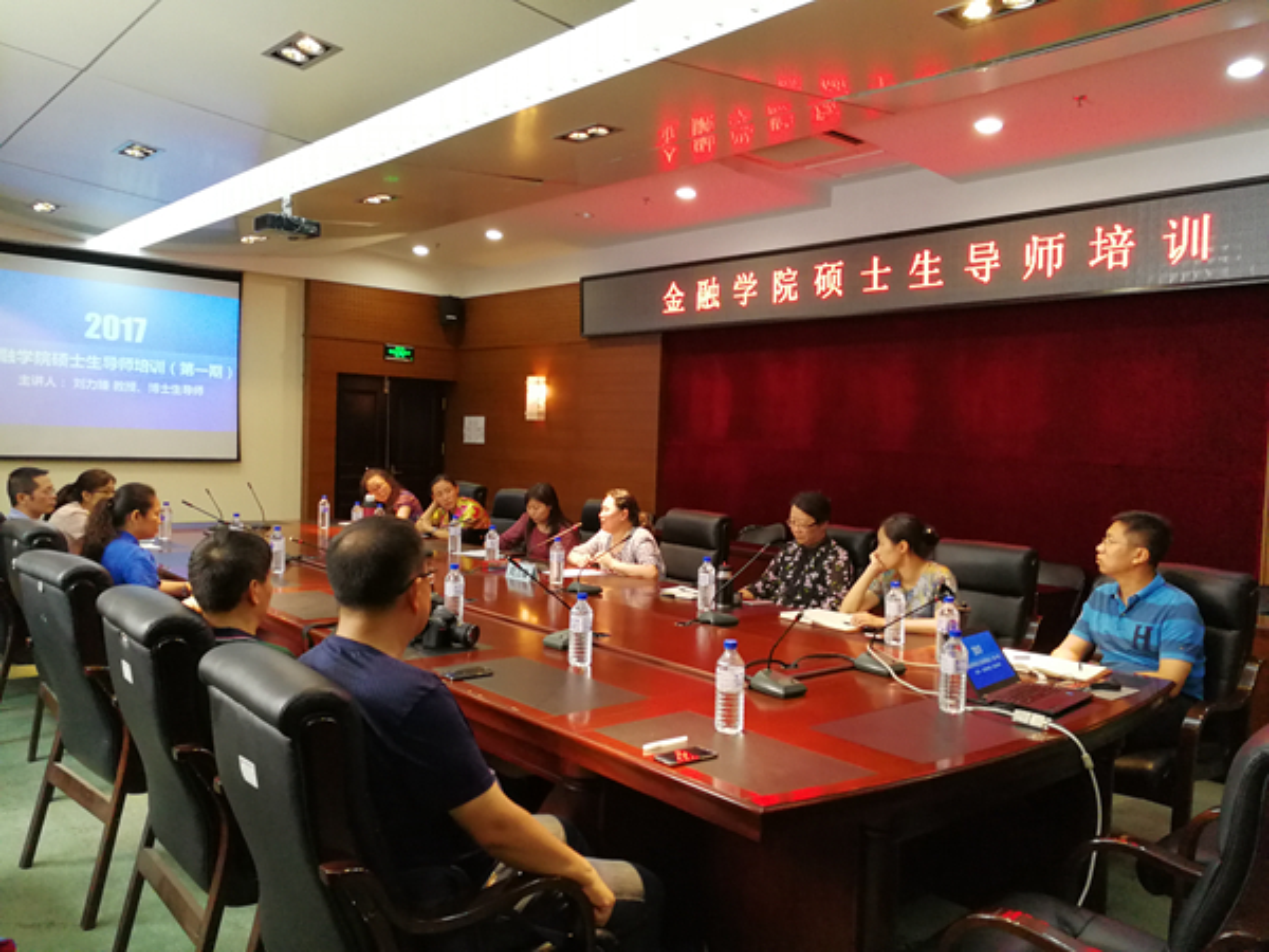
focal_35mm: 27
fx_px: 990
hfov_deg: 65.3
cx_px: 634
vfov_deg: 51.4
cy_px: 476
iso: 320
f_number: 2.2
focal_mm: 3.95
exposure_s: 1/33.3
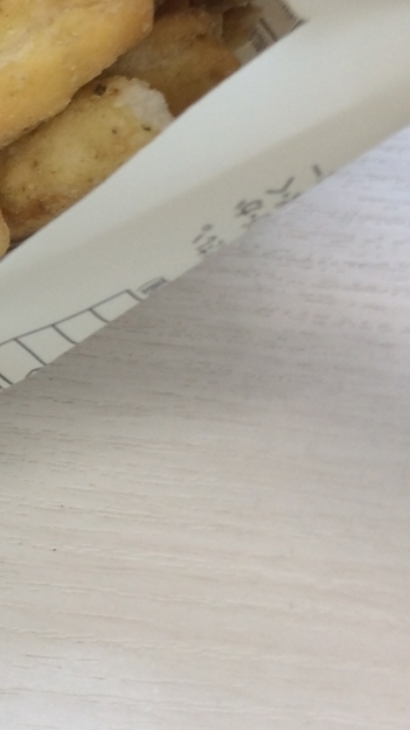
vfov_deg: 29.8
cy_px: 347
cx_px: -118
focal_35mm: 71
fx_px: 1374
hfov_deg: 16.1
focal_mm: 4.15
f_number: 2.2
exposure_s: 1/60
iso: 50
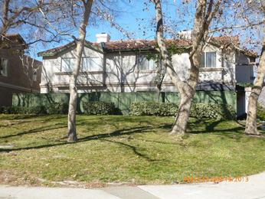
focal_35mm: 39
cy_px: 100
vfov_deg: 36.9
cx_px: 132
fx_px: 299
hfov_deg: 47.8
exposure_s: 1/400
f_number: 3.7
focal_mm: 6.9
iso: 100
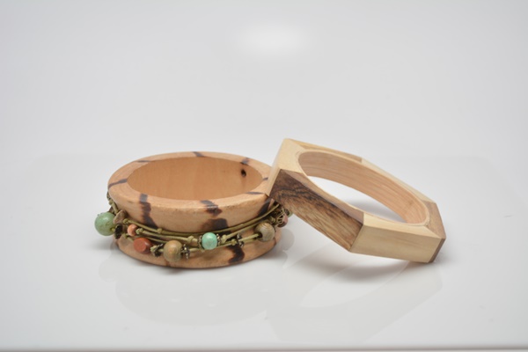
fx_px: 792
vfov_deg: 25.1
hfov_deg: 36.9
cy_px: 176
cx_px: 264
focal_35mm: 54
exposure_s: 1/15
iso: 200
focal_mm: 36
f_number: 5.6
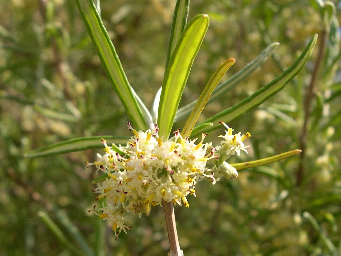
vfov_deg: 37.7
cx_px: 170
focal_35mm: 38
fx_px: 374
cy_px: 128
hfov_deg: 49.0
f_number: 7.6
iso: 100
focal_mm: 8
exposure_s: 1/133
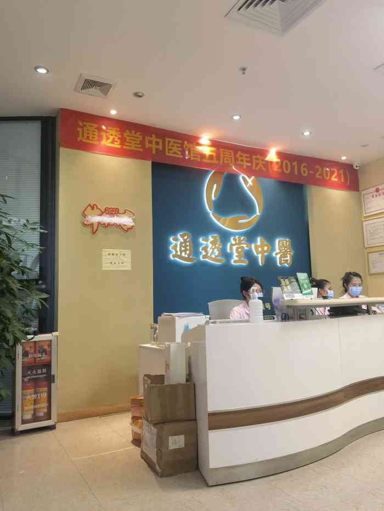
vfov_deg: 65.3
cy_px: 256
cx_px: 192
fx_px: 399
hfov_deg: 51.4
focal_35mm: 27
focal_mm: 6.67
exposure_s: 1/50
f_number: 1.9
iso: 100
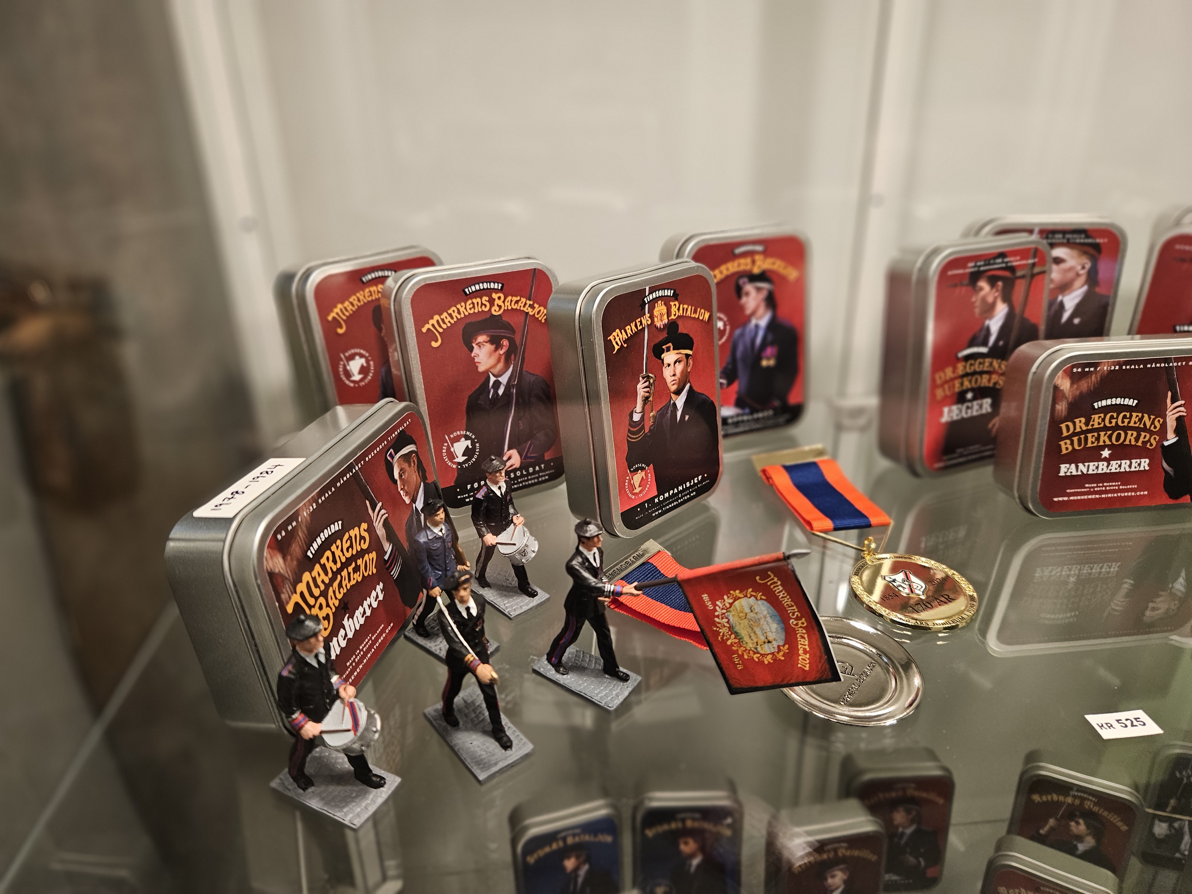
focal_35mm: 23
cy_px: 447
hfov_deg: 73.9
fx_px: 792
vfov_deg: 58.9
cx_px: 596
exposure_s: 1/100
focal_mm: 5.4
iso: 200
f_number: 1.8
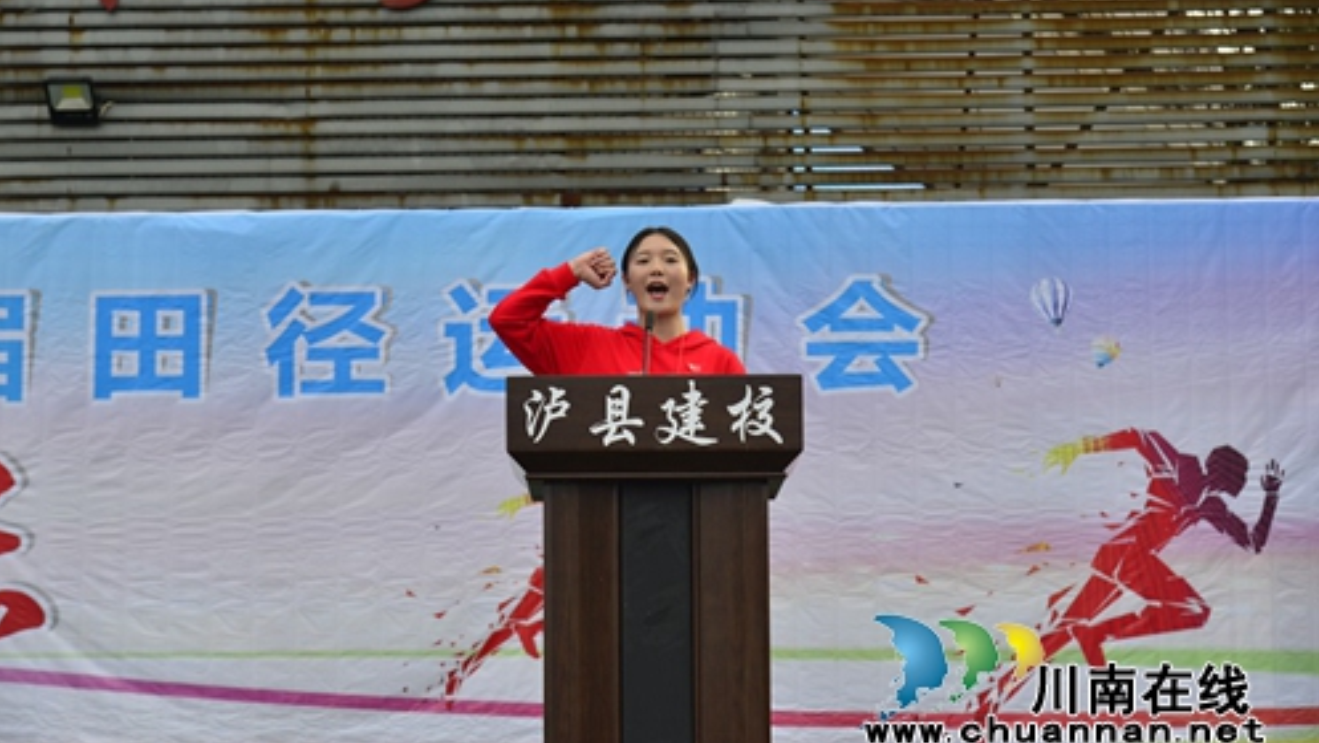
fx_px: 2764
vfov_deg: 15.3
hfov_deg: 26.8
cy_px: 333
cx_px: 658
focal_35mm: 79
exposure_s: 1/400
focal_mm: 75
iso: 500
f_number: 6.3
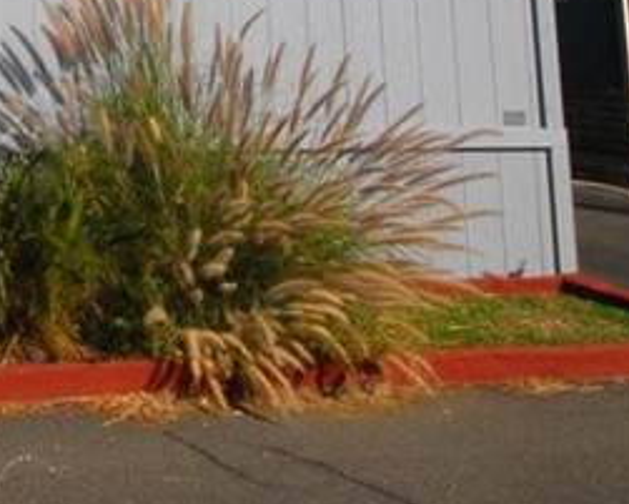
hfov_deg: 23.3
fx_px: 1285
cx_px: -258
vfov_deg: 19.3
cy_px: -262
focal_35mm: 69
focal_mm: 12
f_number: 22
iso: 320
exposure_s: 1/250
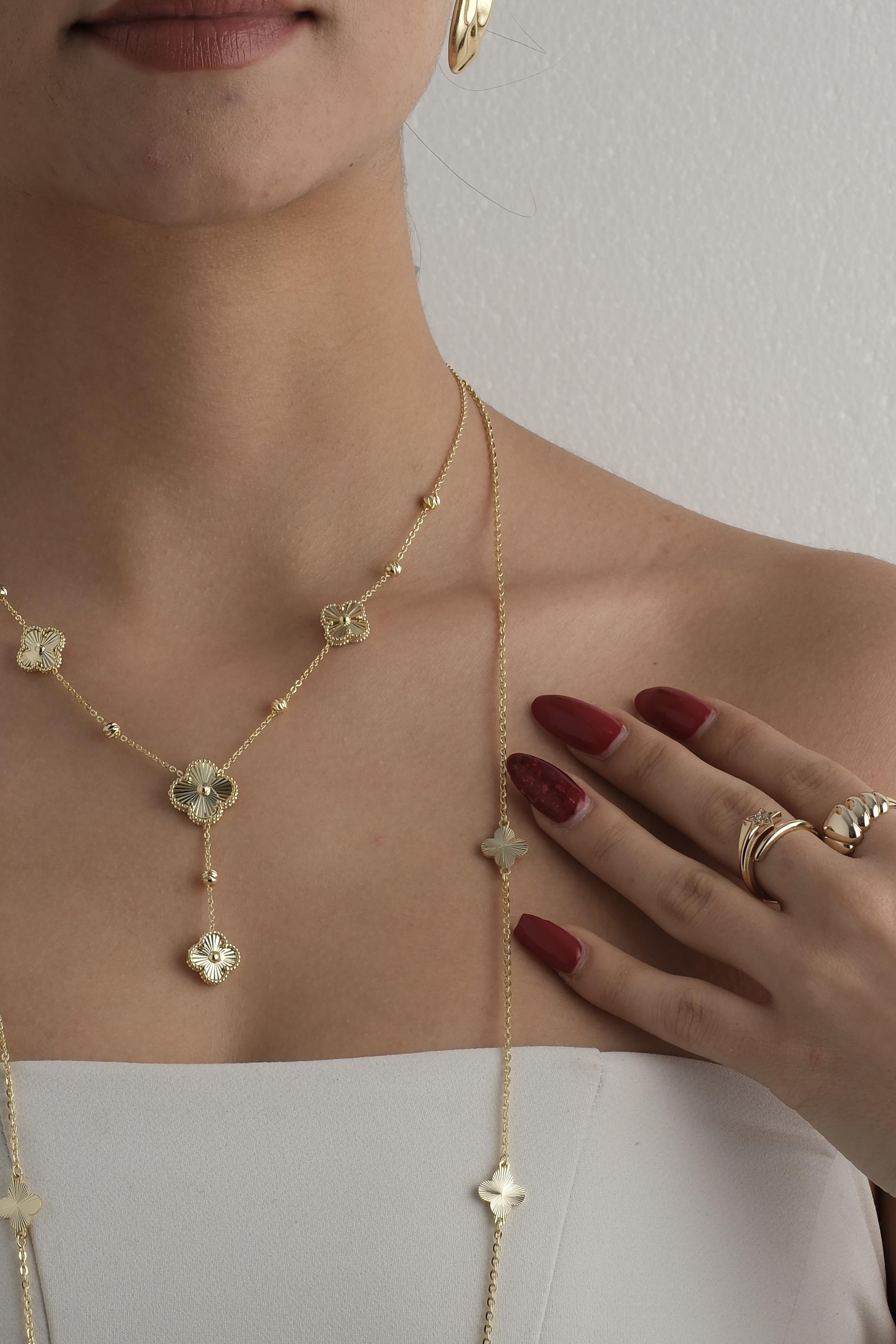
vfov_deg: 11.3
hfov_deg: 7.5
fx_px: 6794
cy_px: 1000
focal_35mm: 182
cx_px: 224
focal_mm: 80
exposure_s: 1/200
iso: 160
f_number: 11
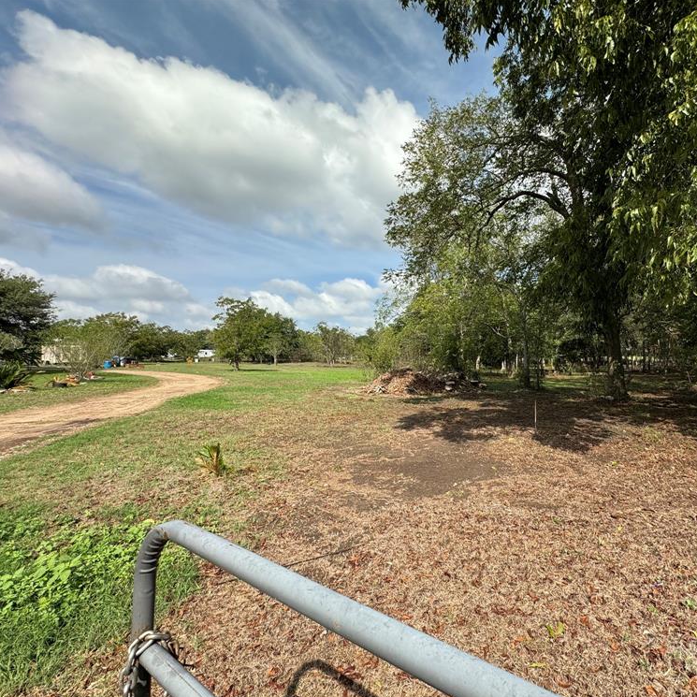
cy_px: 356
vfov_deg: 84.0
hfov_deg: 82.5
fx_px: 387
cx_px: 433
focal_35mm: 17
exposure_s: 1/1832
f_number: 2.2
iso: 50
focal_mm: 2.22
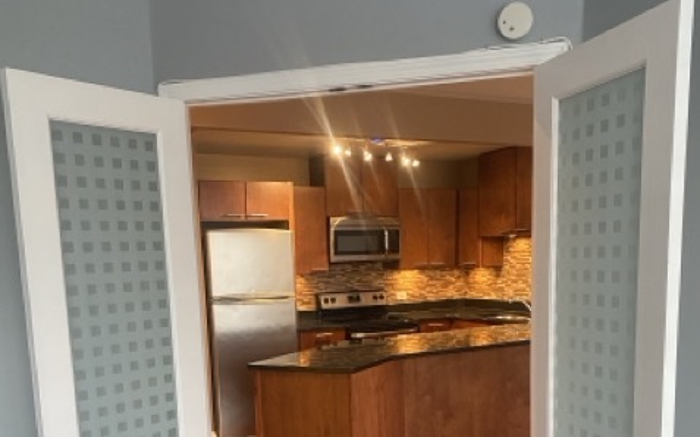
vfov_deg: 33.0
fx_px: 706
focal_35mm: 37
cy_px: 374
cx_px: 351
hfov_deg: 52.8
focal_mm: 4.25
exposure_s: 1/60
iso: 400
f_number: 1.8
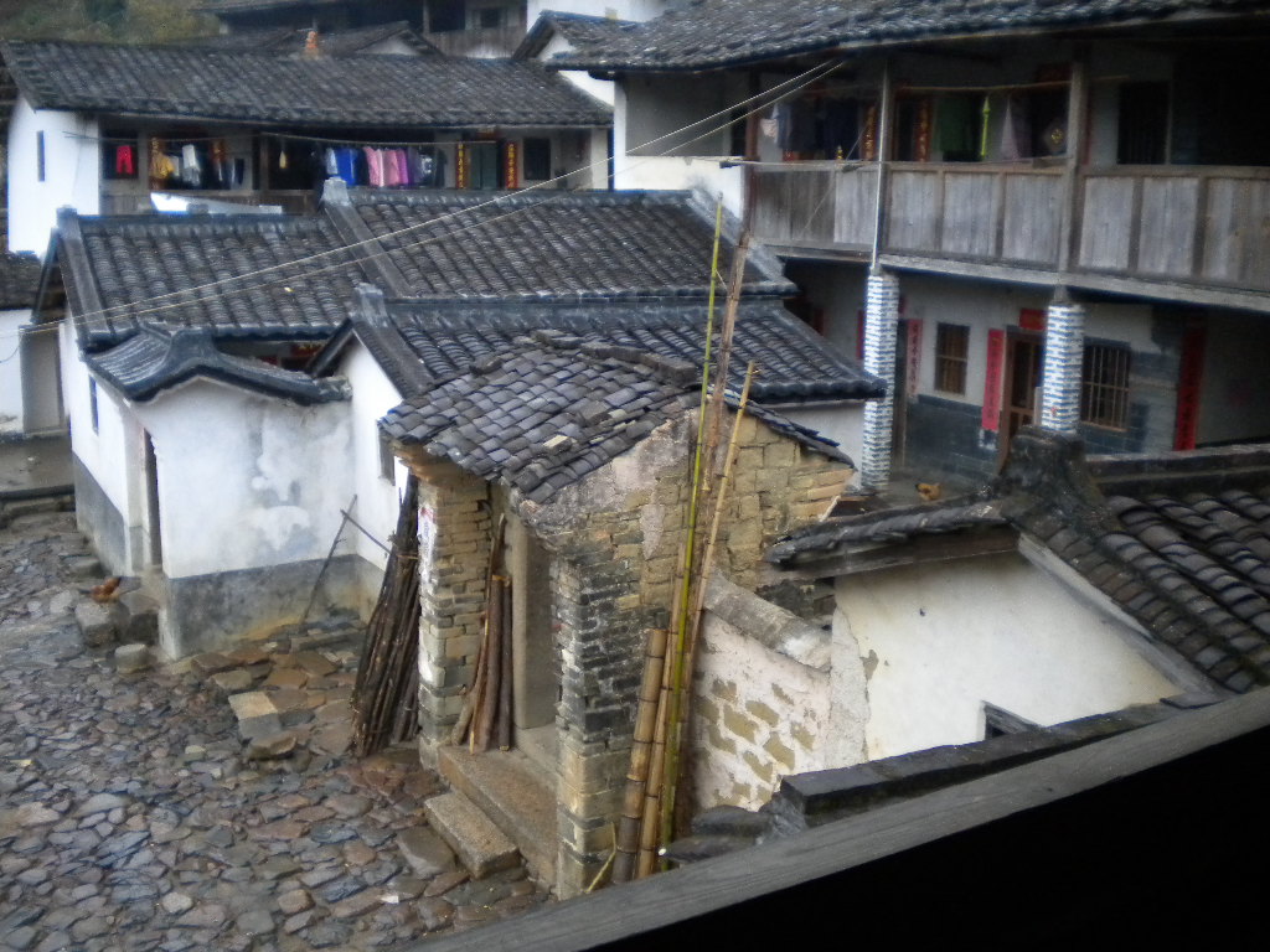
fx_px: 1284
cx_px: 635
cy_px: 476
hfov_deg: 52.6
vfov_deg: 40.7
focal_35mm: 35
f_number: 3.1
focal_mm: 6.3
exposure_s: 1/59.4
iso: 394
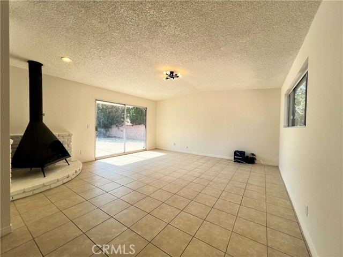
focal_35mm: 13
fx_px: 129
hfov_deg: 106.2
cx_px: 172
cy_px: 128
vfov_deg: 89.9
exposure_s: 1/267
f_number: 1.8
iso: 32
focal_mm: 1.57
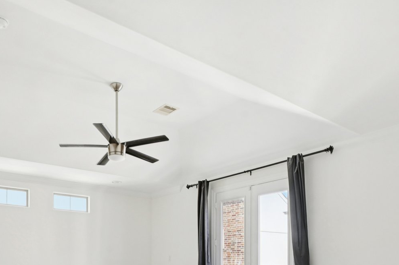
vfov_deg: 39.4
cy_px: 267
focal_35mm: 29
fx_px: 321
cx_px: 147
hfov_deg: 62.7
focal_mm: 14
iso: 400
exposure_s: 1/160
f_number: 8
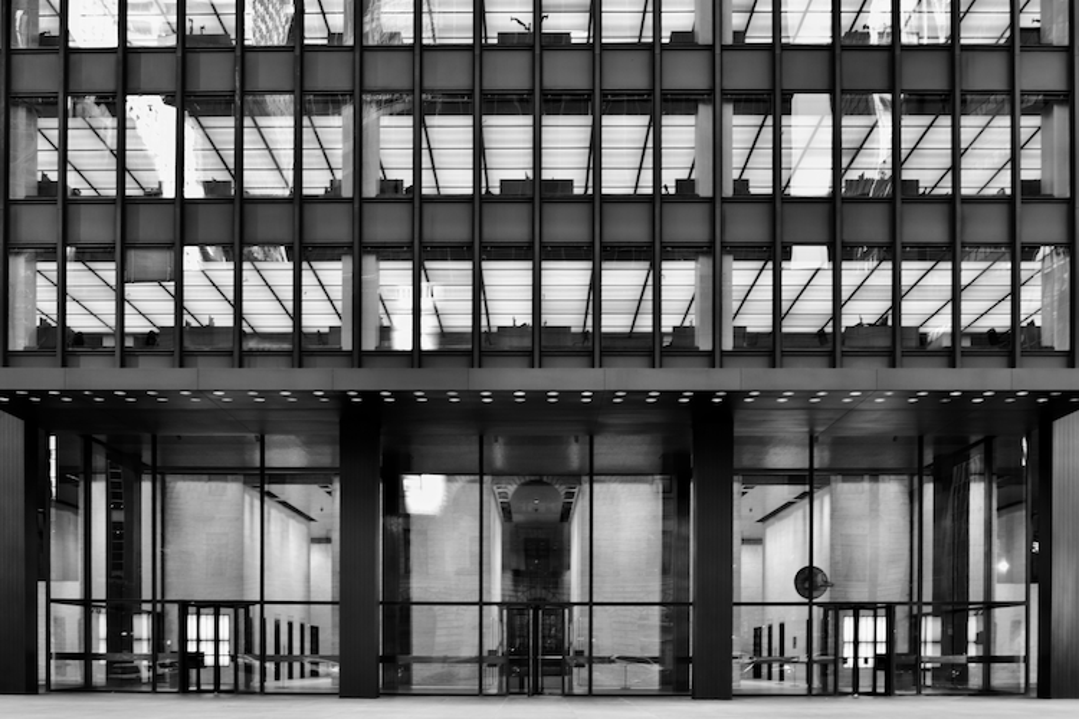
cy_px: 360
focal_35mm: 39
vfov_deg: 34.2
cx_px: 540
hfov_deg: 49.6
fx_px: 1169
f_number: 6.3
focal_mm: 26
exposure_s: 1/15
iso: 400
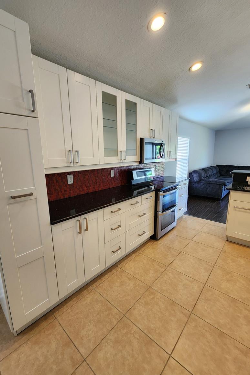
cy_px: 187
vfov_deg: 104.2
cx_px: 114
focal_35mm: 14
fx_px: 146
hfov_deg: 81.0
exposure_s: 1/60
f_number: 2.2
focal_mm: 2.2
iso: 200
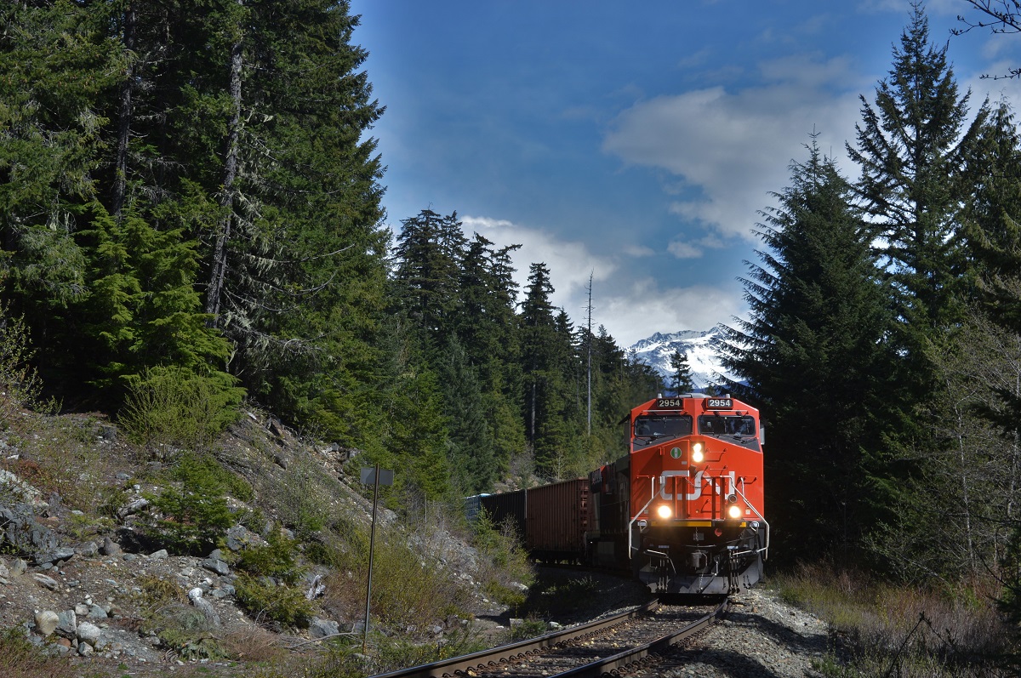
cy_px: 339
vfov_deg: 25.7
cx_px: 510
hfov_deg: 37.9
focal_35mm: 52
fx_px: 1487
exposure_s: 1/320
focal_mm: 35
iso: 100
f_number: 9
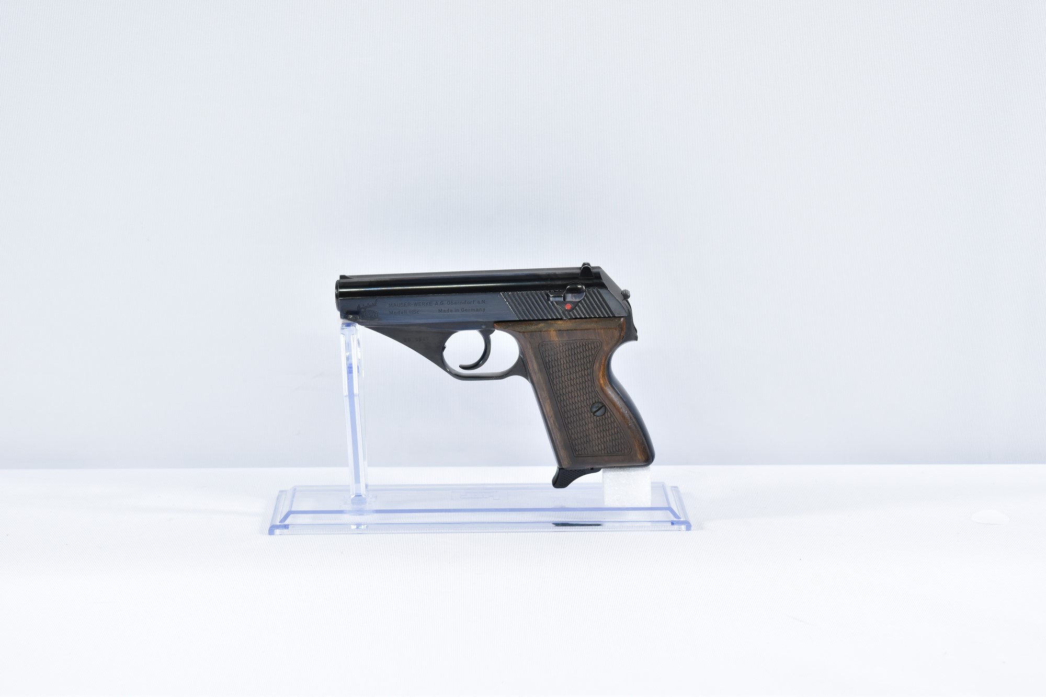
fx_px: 2179
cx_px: 523
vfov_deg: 18.2
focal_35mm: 75
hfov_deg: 27.0
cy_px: 348
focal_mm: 50
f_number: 5.6
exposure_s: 1/20
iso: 640
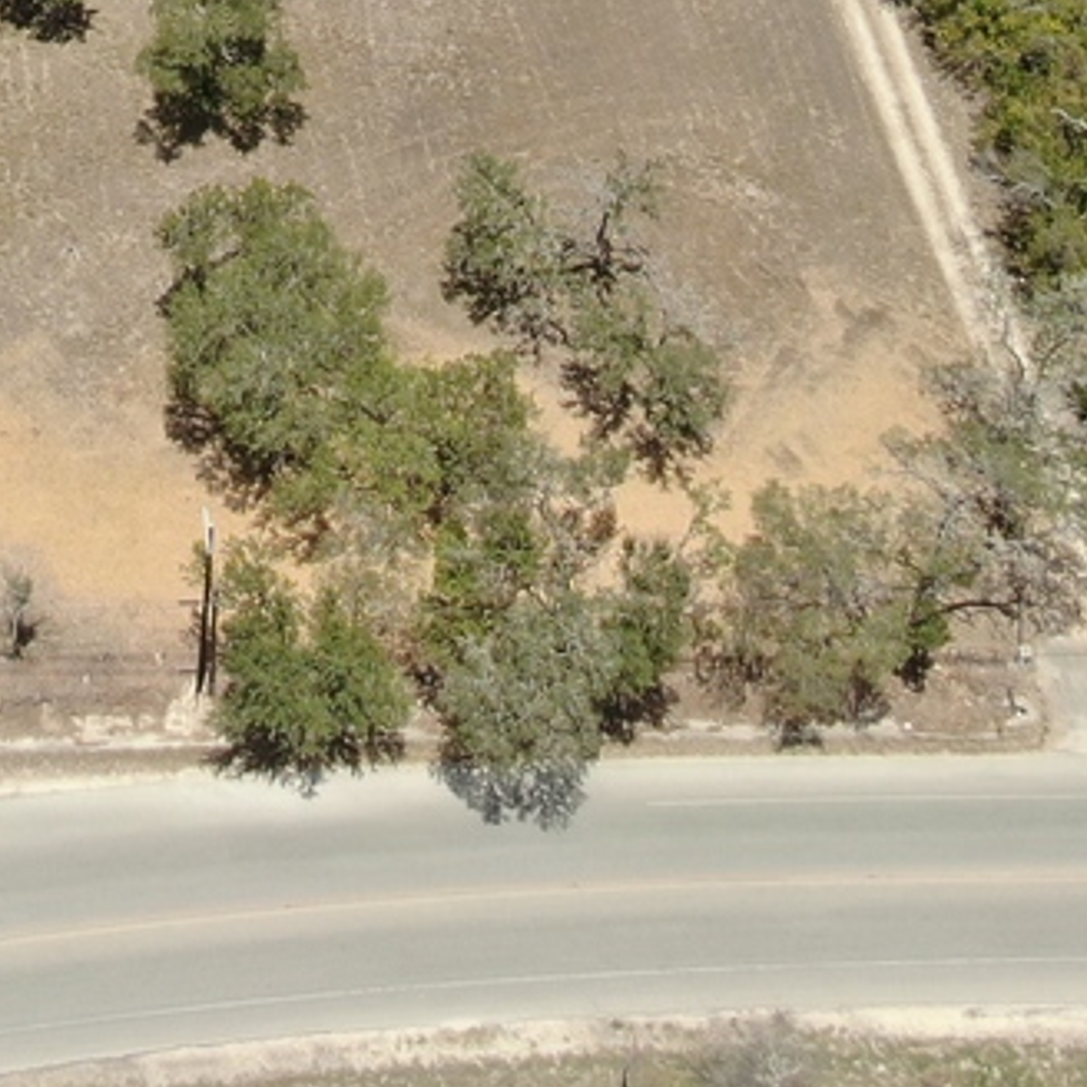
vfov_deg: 16.7
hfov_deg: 18.2
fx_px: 3304
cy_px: -606
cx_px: 10
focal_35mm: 93
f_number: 2.8
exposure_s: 1/60
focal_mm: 4.39
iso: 100
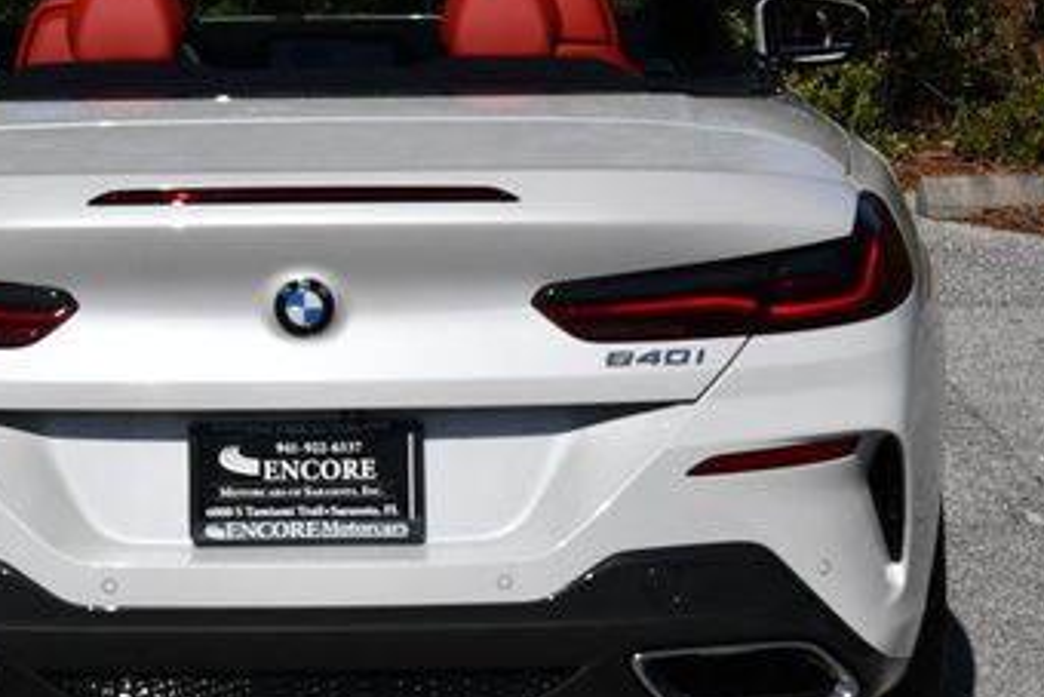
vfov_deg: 9.6
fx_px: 4149
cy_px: 292
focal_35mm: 143
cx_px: 301
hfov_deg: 14.3
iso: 100
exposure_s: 1/500
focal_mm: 38
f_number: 11
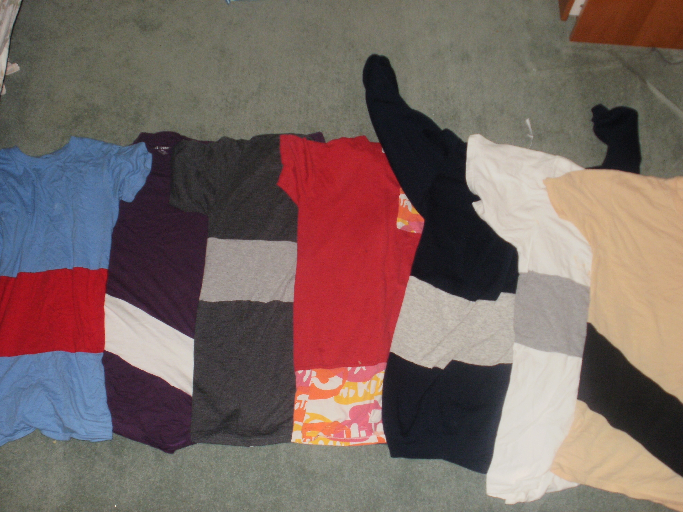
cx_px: 342
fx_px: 868
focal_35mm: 44
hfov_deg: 42.9
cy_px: 256
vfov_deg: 32.9
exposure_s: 1/30
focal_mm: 7.7
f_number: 4
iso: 200
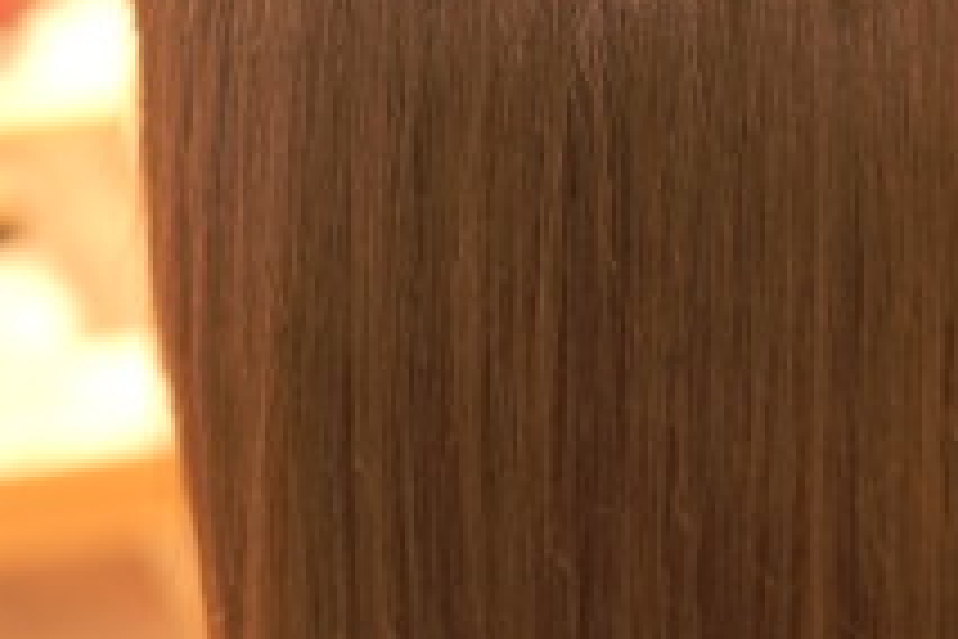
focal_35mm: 123
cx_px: 562
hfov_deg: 16.6
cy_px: 342
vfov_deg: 11.1
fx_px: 3278
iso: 800
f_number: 2.2
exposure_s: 1/250
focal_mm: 35
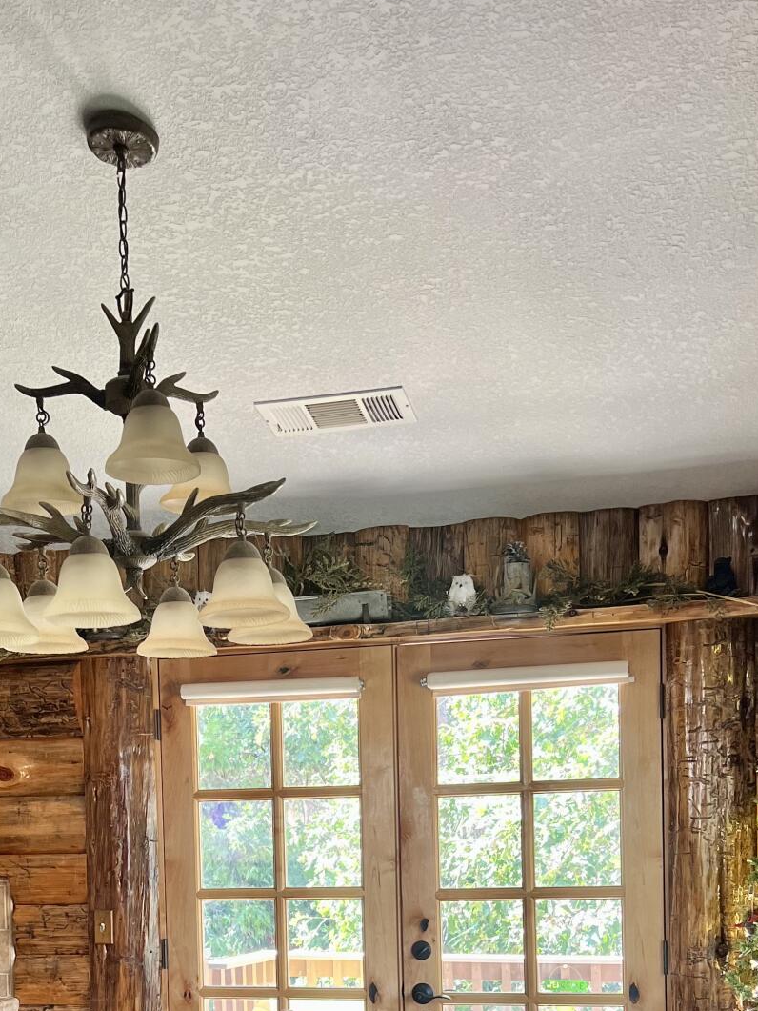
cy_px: 893
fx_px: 1430
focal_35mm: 49
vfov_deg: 36.7
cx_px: 266
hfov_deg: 29.5
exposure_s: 1/121
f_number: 1.5
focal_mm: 5.7
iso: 100
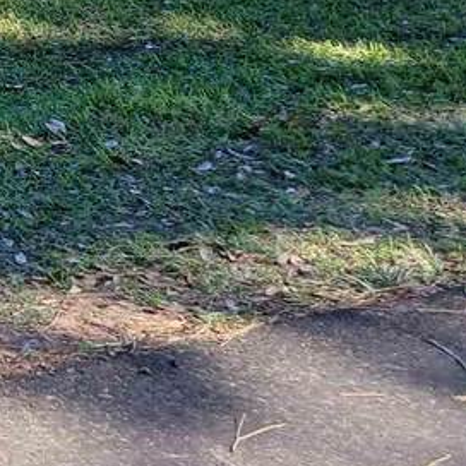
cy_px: -152
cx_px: -332
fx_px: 1645
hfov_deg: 14.5
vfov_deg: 15.3
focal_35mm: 108
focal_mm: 3.98
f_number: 1.8
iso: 25
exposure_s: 1/120
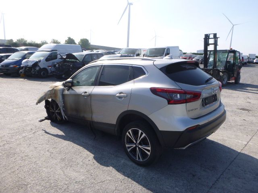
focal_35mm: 25
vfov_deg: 54.9
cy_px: 96
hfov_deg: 69.4
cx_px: 129
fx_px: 186
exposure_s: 1/500
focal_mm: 4.5
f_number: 3.9
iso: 100
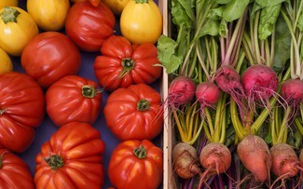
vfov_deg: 25.8
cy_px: 101
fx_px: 413
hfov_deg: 40.1
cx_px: 182
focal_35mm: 50
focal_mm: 38
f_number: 11
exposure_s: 1/125
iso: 800
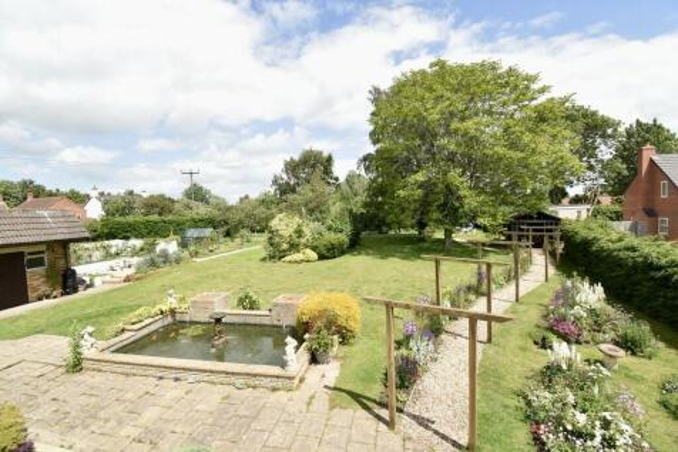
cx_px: 339
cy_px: 226
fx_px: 282
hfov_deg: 100.4
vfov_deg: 77.3
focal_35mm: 15
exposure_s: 1/200
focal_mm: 10
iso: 200
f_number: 10
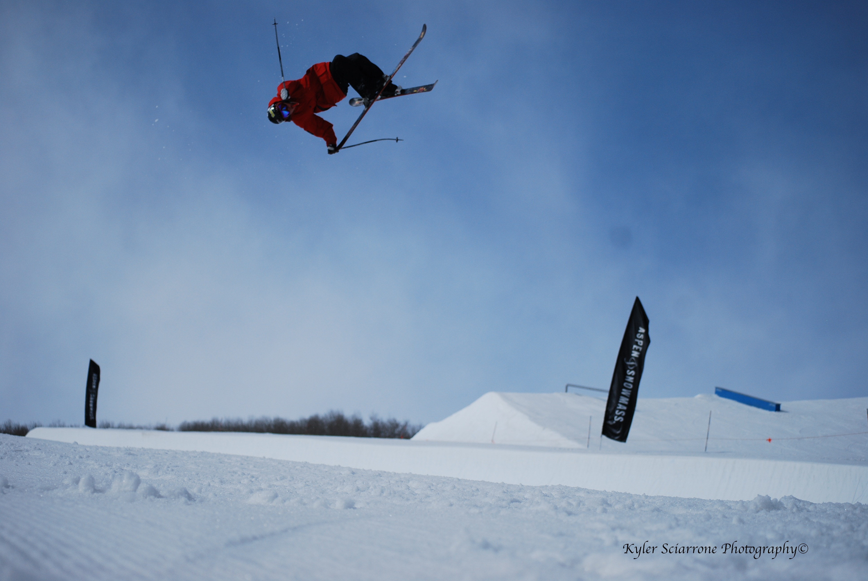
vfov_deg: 16.6
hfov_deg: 24.6
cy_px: 290
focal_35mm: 82
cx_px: 434
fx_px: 1992
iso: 125
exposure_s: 1/1000
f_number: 4
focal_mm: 55
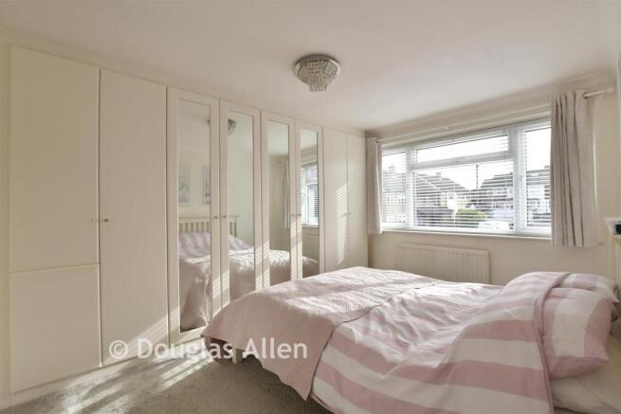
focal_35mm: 15
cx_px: 310
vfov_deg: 77.4
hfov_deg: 100.4
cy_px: 207
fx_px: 259
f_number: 8
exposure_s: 1/250
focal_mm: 10
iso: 800
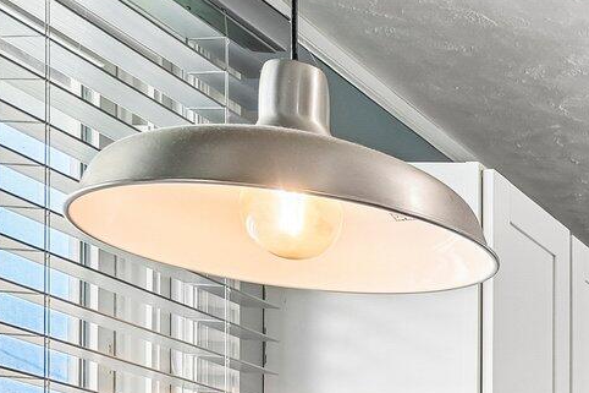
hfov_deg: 18.1
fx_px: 1425
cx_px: 1080
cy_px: 686
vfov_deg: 14.1
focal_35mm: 87
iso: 400
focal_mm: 20.5
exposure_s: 1/45
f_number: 4.8
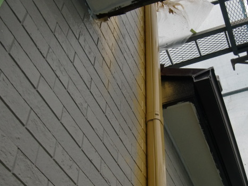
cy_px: 113
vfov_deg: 28.0
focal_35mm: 52
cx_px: 153
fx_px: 373
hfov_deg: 36.6
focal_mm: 6.66
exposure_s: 1/160
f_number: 3.9
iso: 64
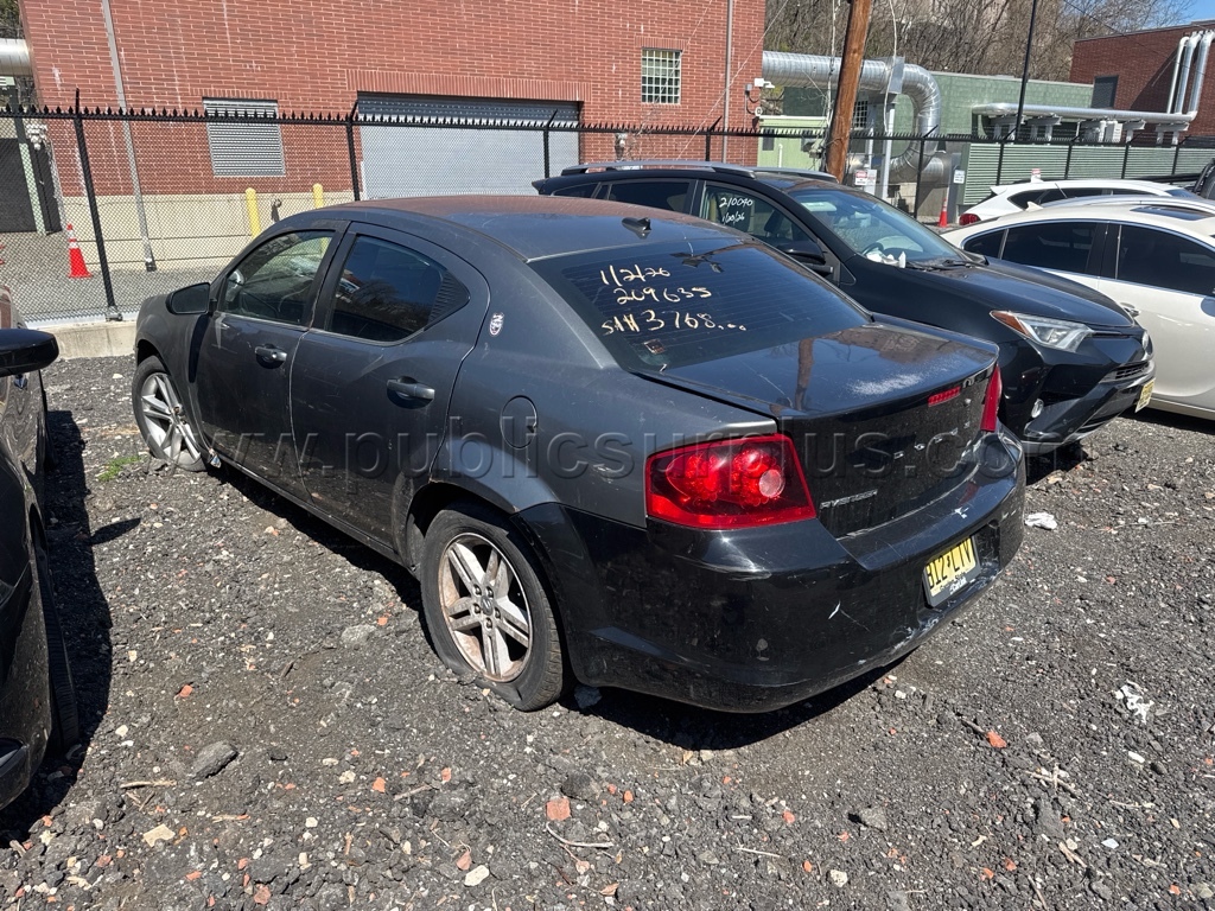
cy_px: 456
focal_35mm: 24
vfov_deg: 56.8
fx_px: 842
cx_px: 608
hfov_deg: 71.6
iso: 80
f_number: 1.78
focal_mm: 6.76
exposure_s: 1/2252
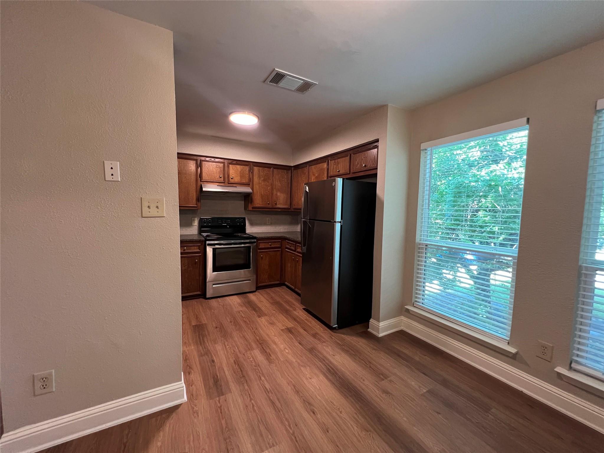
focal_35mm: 13
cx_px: 302
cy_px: 226
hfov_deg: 106.2
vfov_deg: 89.9
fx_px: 227
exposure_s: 1/60
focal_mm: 1.57
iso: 500
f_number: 1.8
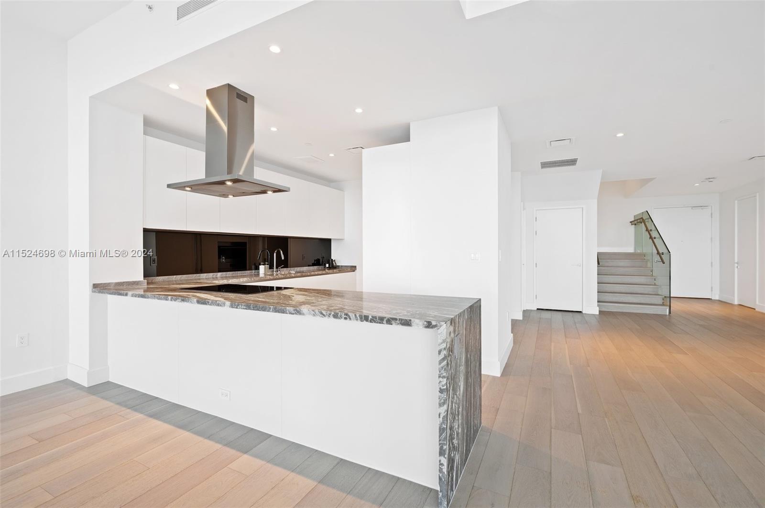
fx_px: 318
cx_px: 382
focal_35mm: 15
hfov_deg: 100.5
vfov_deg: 77.2
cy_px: 254
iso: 200
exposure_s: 1/5
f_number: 8
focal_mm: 15
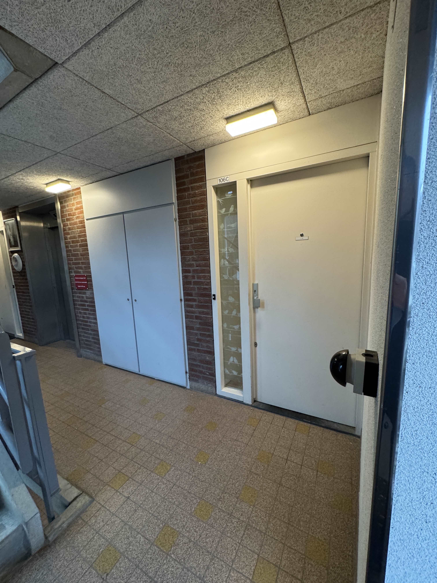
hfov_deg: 85.7
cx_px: 218
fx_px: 236
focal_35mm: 14
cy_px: 292
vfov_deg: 102.1
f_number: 2.2
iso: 400
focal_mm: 2.22
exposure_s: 1/50
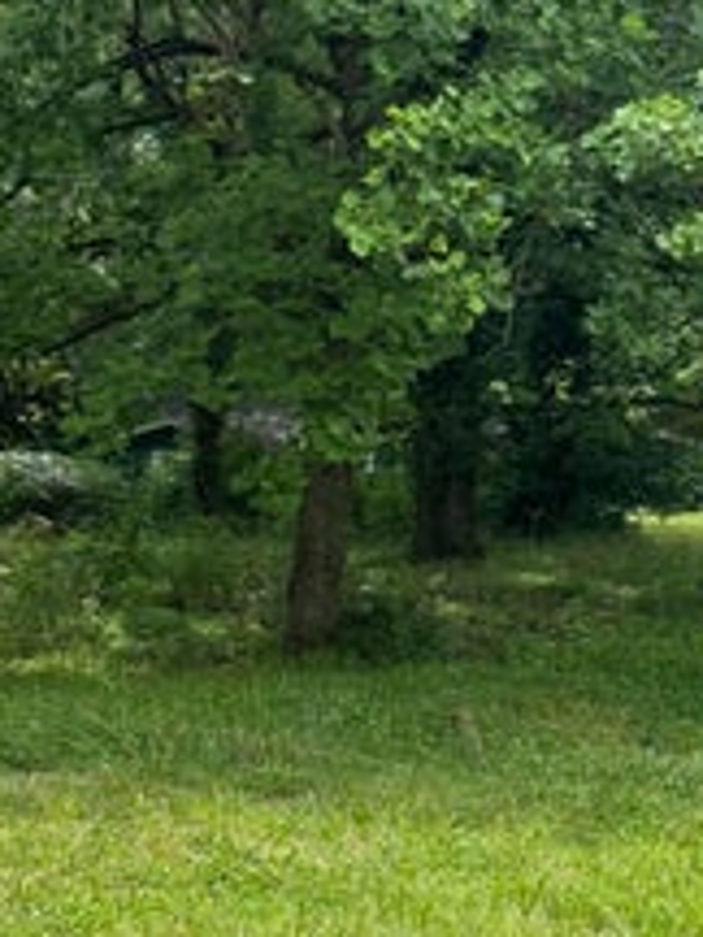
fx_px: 1923
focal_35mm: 71
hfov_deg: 20.1
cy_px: 729
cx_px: 0
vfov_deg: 27.0
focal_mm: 6.76
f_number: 1.78
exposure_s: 1/1980
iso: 80
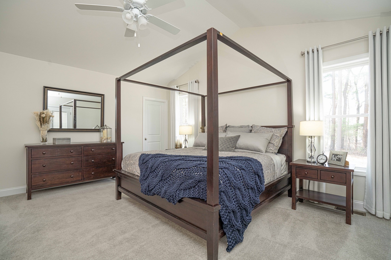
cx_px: 196
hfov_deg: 96.7
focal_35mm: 16
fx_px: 174
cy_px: 130
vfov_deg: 73.7
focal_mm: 16
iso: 320
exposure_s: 1/30
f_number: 7.1
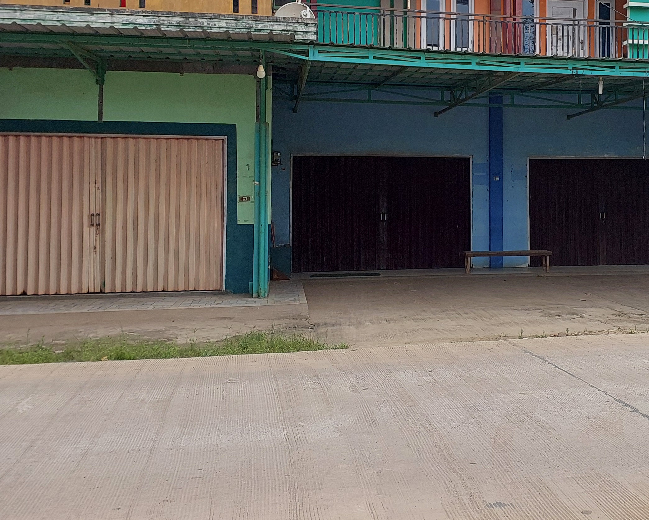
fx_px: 826
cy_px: 163
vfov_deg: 34.5
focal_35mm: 43
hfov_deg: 41.9
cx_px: 467
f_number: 1.8
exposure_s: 1/616
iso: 25
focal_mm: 5.06
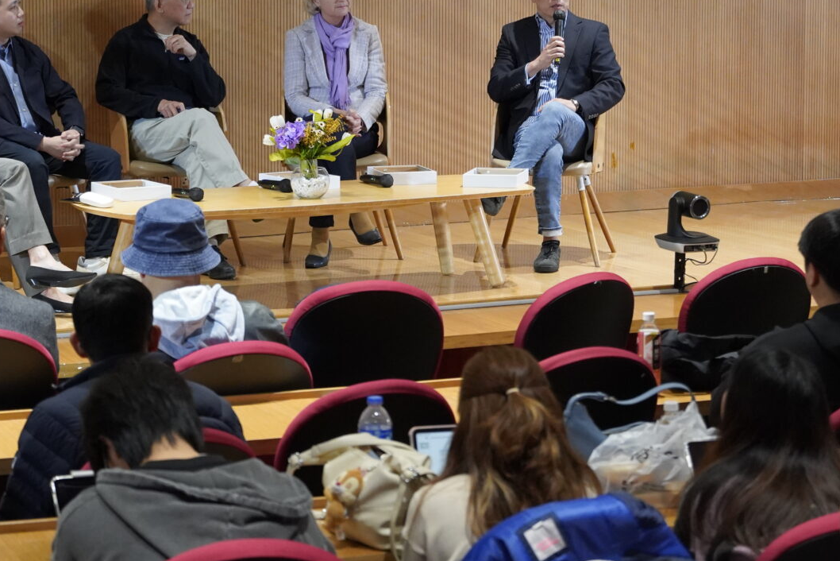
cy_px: 175
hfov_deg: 16.1
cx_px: 422
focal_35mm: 127
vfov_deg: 10.8
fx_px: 2964
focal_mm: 70
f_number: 4
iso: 4000
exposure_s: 1/160
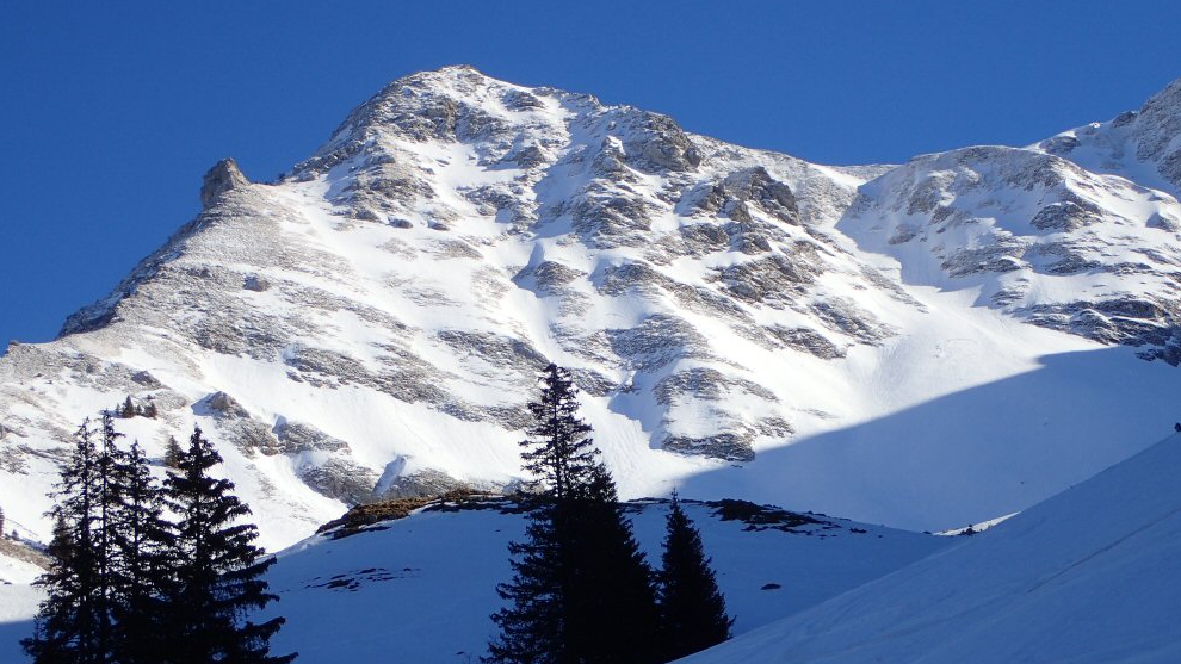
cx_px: 590
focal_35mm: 88
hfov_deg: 24.2
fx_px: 2756
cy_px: 356
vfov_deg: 13.7
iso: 100
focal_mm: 14.41
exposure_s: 1/500
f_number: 5.6
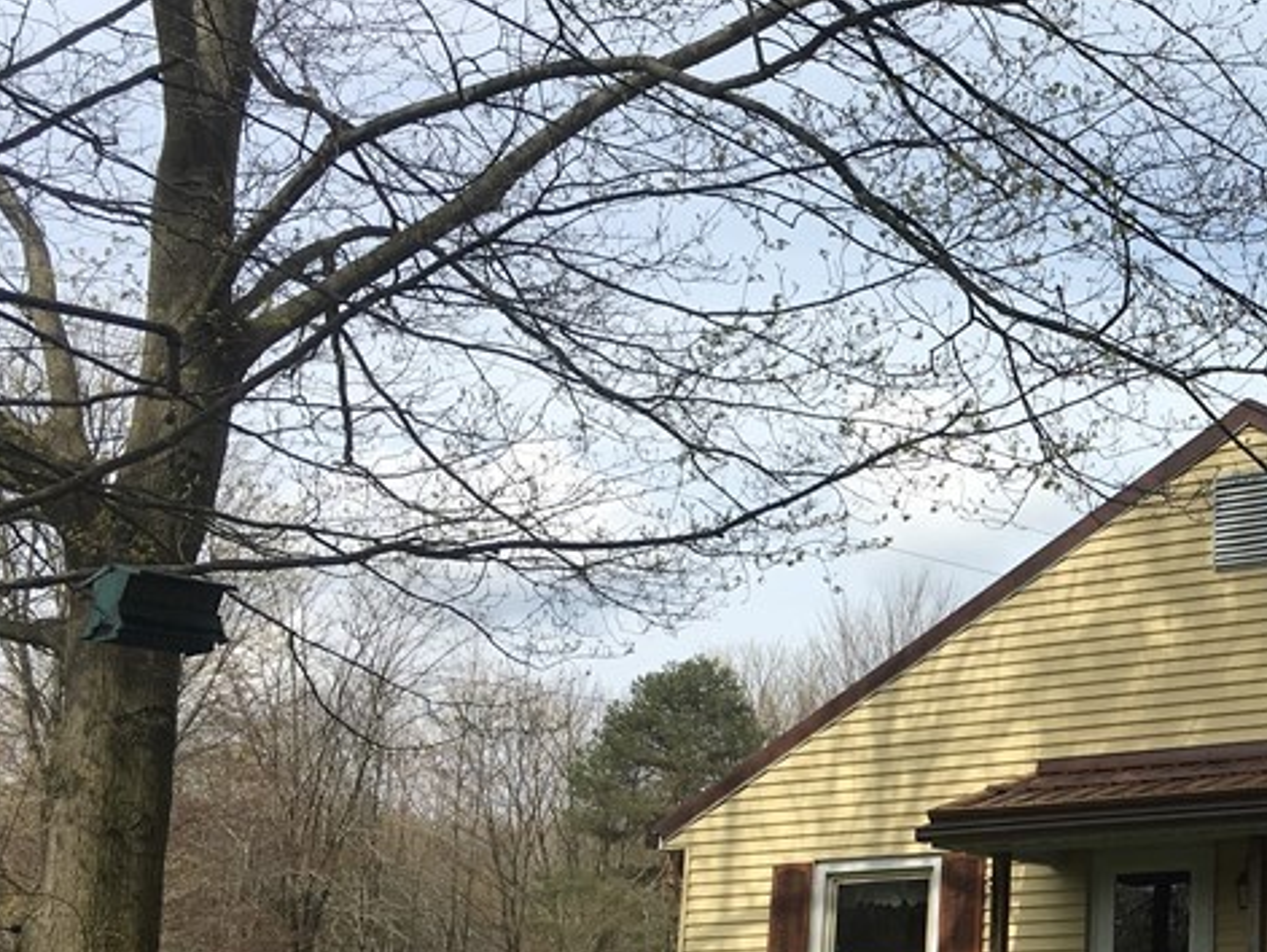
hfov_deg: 28.1
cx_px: 1369
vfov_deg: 23.2
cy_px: 678
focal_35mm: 63
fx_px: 2308
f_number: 2.2
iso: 25
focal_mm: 4.15
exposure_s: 1/1538
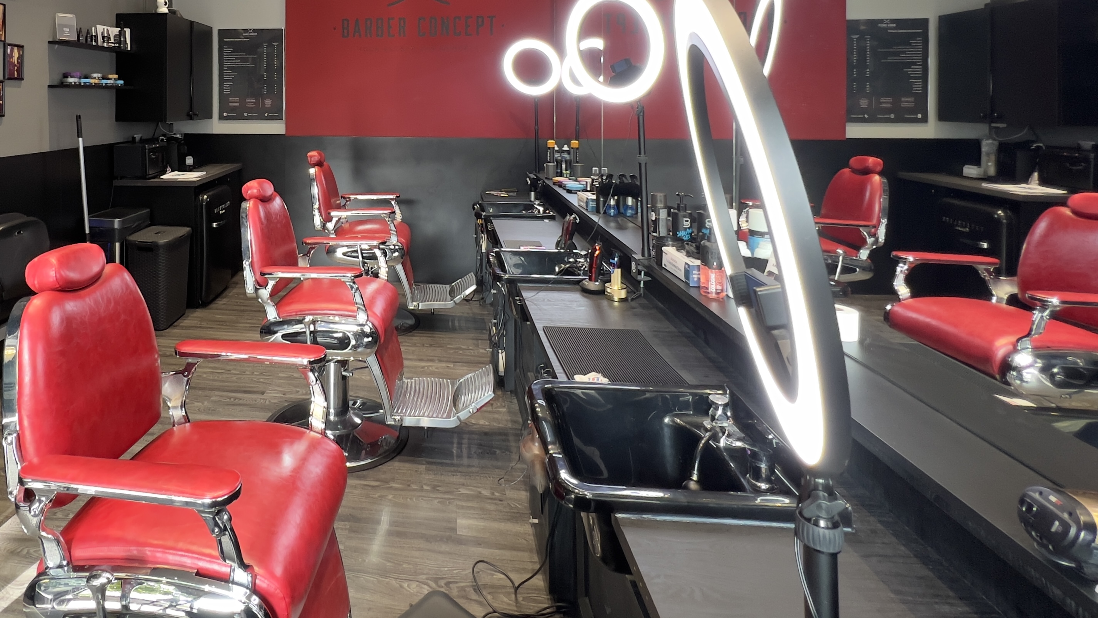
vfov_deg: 51.7
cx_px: 363
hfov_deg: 83.6
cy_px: 108
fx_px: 582
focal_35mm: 20
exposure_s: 1/50
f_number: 1.8
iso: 160
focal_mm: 1.57
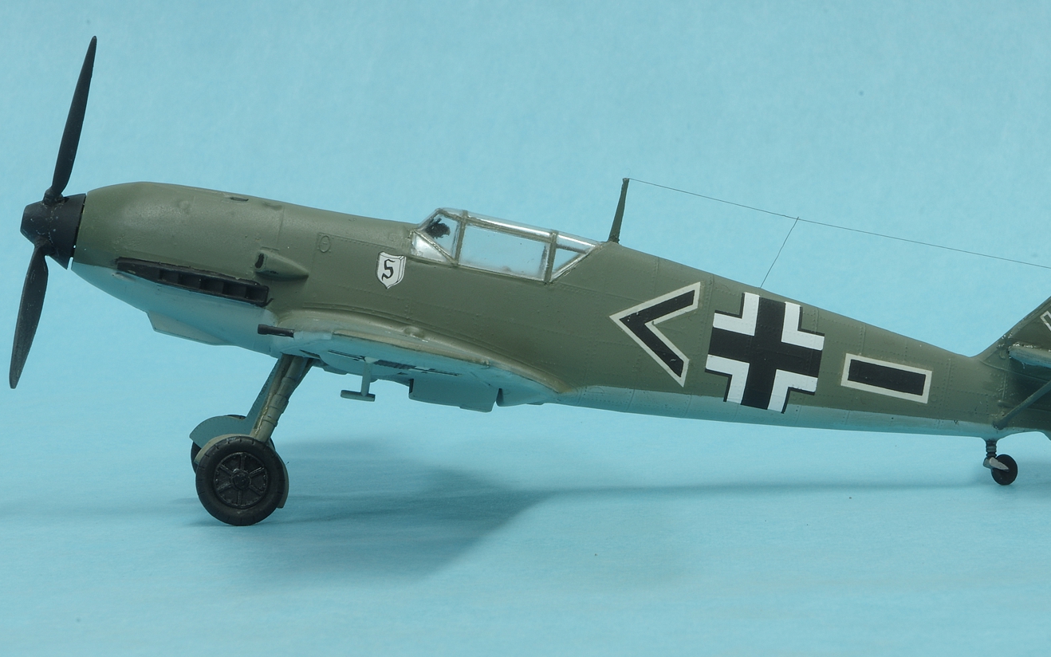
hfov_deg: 13.3
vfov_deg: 8.4
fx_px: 4497
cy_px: 305
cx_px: 592
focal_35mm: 157
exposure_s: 6
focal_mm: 85
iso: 100
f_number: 40
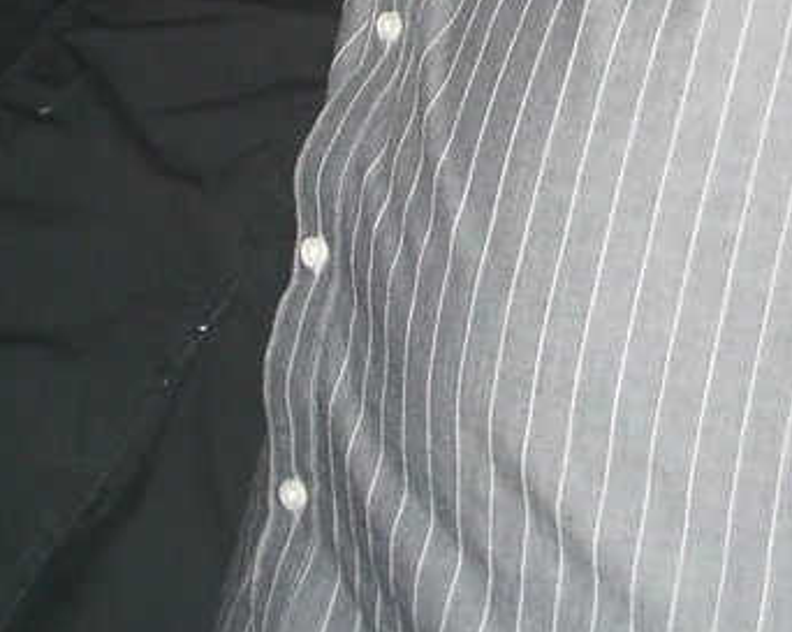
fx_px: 2998
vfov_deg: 11.6
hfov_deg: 14.7
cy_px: -250
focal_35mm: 128
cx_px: 868
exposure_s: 1/40
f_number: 2.6
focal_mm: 5.8
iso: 100
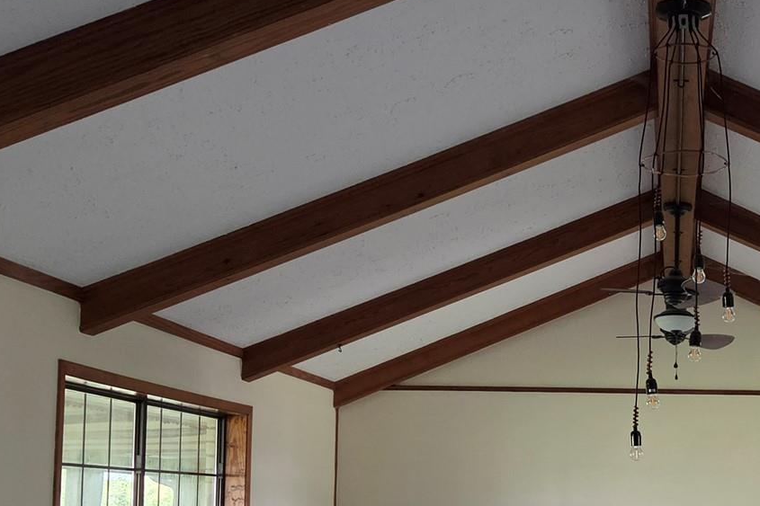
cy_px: 477
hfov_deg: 32.8
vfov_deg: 22.7
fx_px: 1224
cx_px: 681
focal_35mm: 58
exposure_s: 1/120
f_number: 1.8
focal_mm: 5.4
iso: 800
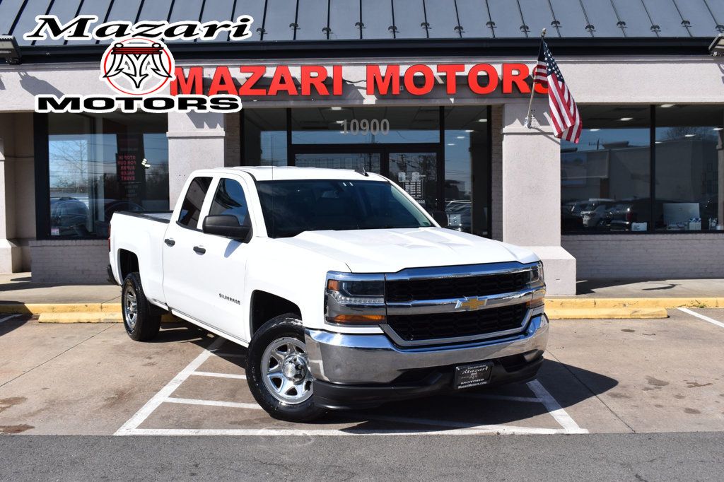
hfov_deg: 47.9
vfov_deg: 33.0
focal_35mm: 40
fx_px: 814
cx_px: 362
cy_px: 241
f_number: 8
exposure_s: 1/640
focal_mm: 27
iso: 200
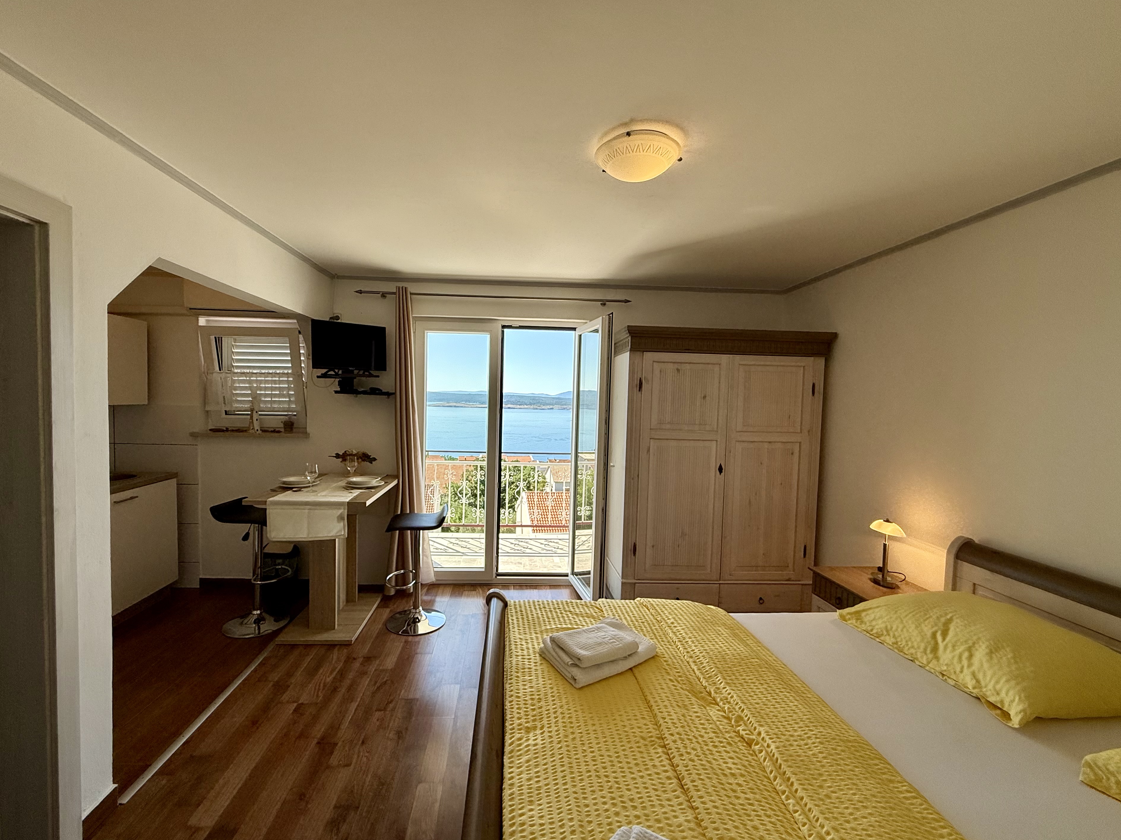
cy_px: 422
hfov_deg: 98.1
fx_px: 486
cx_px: 533
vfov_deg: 81.7
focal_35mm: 15
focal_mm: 2.22
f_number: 2.2
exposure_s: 1/569
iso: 64
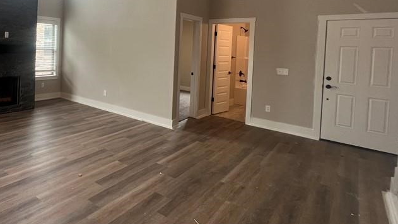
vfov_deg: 47.3
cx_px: 88
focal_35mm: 23
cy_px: 51
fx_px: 243
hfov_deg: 71.8
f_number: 1.8
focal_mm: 1.57
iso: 100
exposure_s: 1/120
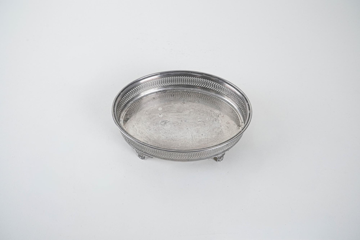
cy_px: 120
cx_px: 180
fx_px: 360
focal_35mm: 36
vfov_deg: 36.9
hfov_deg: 53.1
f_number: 10
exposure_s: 1/80
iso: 2500
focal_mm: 36
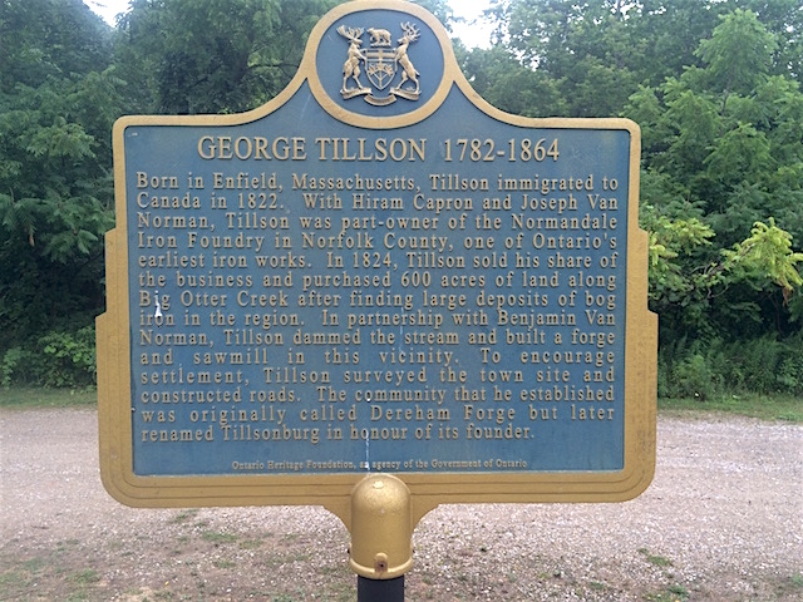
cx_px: 402
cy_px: 301
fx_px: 673
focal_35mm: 29
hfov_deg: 61.7
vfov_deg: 48.2
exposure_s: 1/127
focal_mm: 4.15
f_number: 2.2
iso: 32
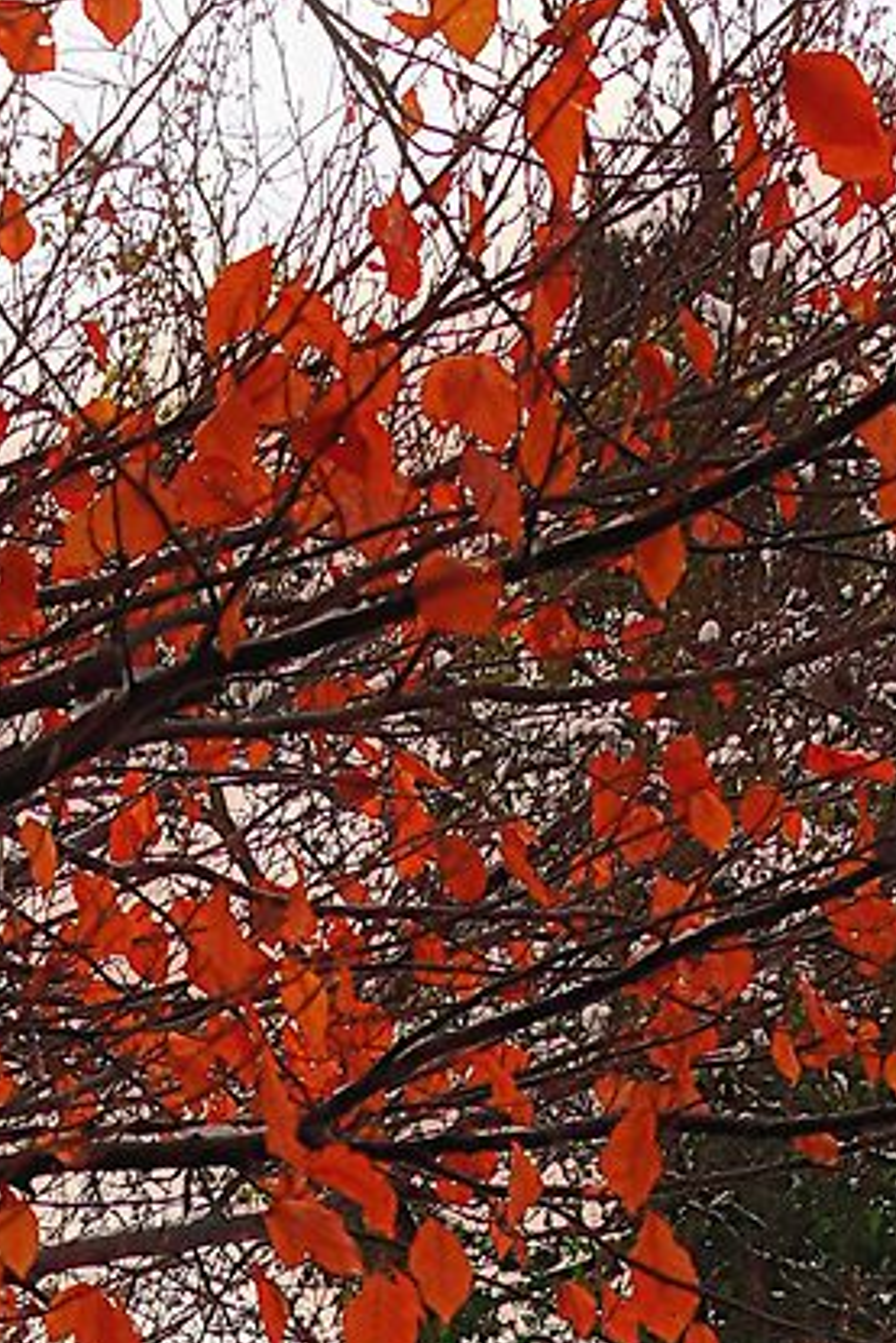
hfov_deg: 6.2
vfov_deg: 8.8
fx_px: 8206
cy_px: 2660
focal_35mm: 220
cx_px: 158
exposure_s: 1/125
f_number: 6.7
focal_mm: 38
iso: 560
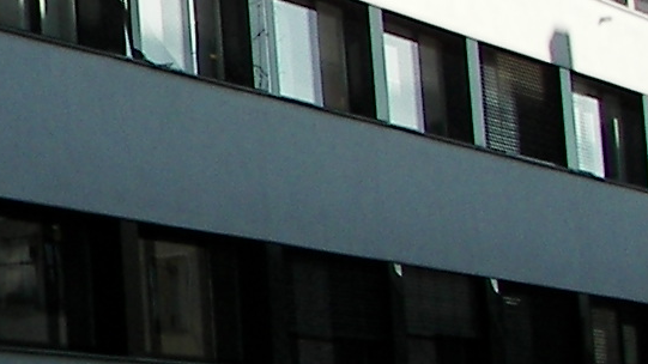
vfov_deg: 6.4
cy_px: 53
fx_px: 3229
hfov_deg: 10.8
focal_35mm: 188
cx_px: -447
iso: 50
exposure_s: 1/800
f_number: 2.8
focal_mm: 6
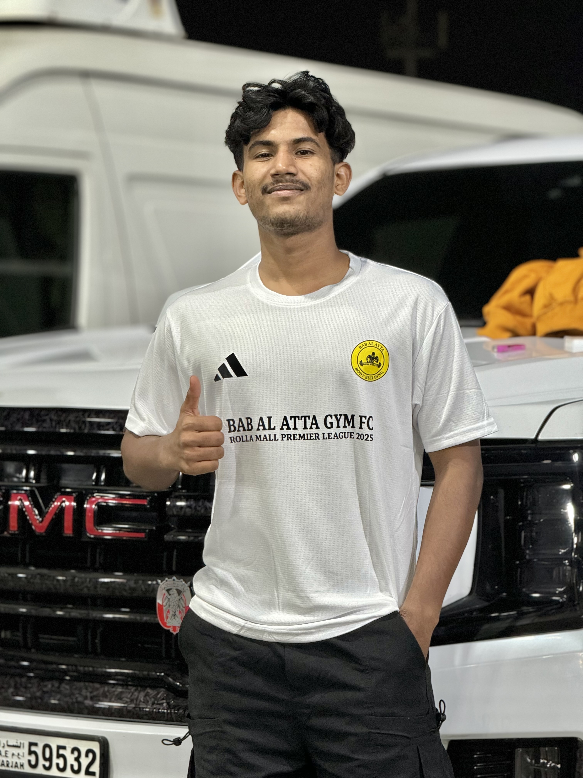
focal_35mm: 120
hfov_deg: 12.3
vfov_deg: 16.4
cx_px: 292
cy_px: 389
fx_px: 2695
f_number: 2.8
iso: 250
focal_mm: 15.66
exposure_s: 1/50
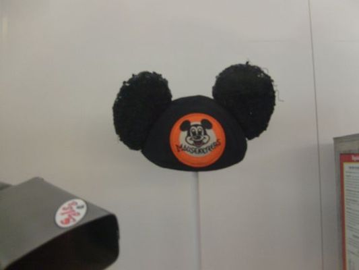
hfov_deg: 52.6
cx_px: 180
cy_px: 135
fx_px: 363
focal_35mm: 35
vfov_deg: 40.7
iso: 200
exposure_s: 1/8
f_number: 2.8
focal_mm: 5.8
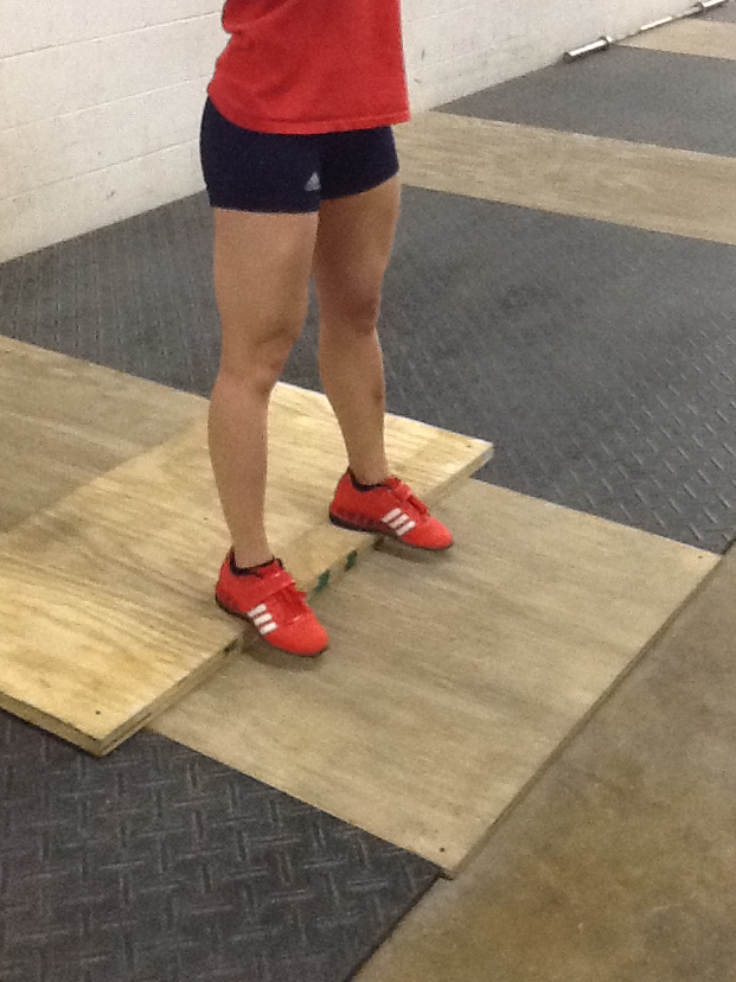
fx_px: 1446
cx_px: 391
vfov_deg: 37.4
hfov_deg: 28.6
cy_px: 421
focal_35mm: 51
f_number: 2.4
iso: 200
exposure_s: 1/30
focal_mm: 2.03
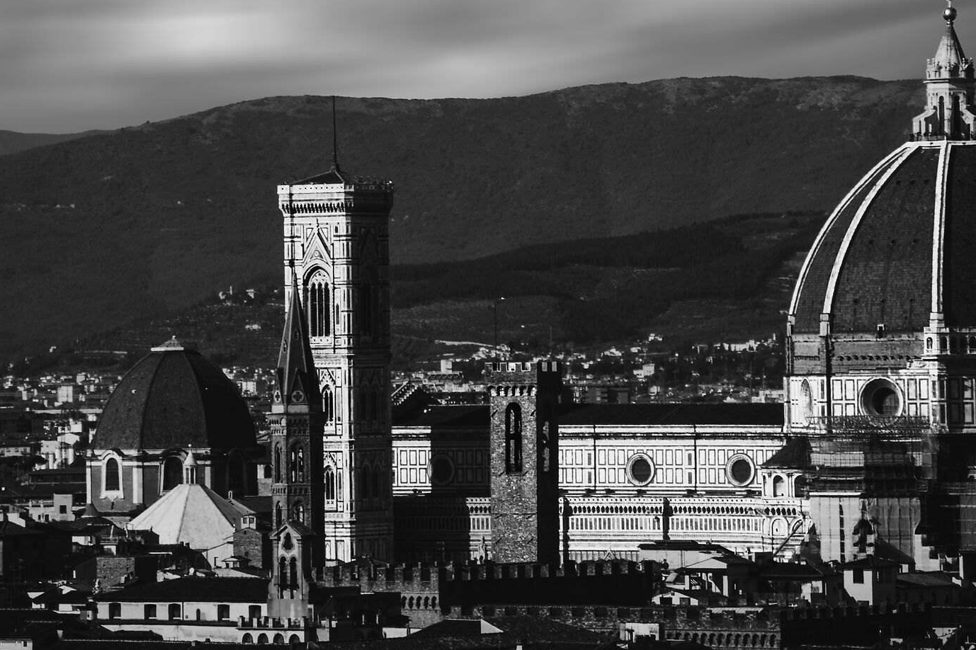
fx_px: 7423
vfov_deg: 5.0
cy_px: 194
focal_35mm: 274
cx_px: 440
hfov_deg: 7.5
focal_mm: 105
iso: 100
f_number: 14
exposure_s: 1/160
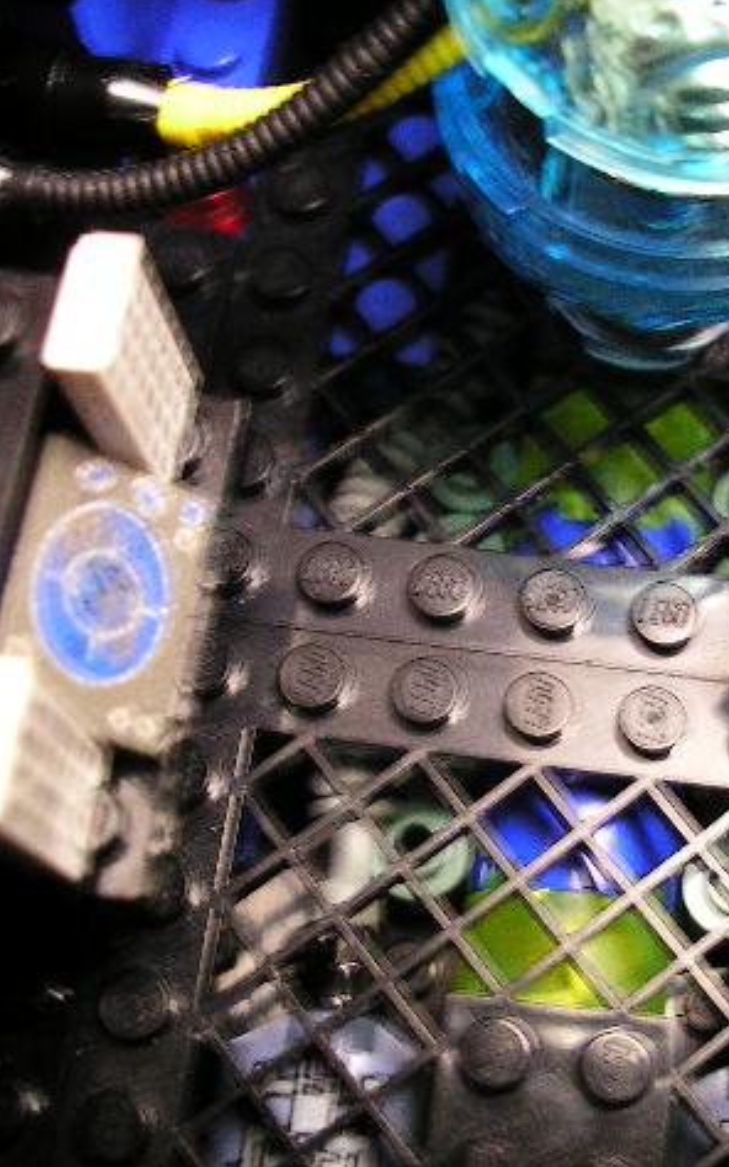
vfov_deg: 38.2
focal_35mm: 53
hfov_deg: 24.1
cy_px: 579
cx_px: 569
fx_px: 1686
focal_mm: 7.8
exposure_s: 1/3.12
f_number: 2.8
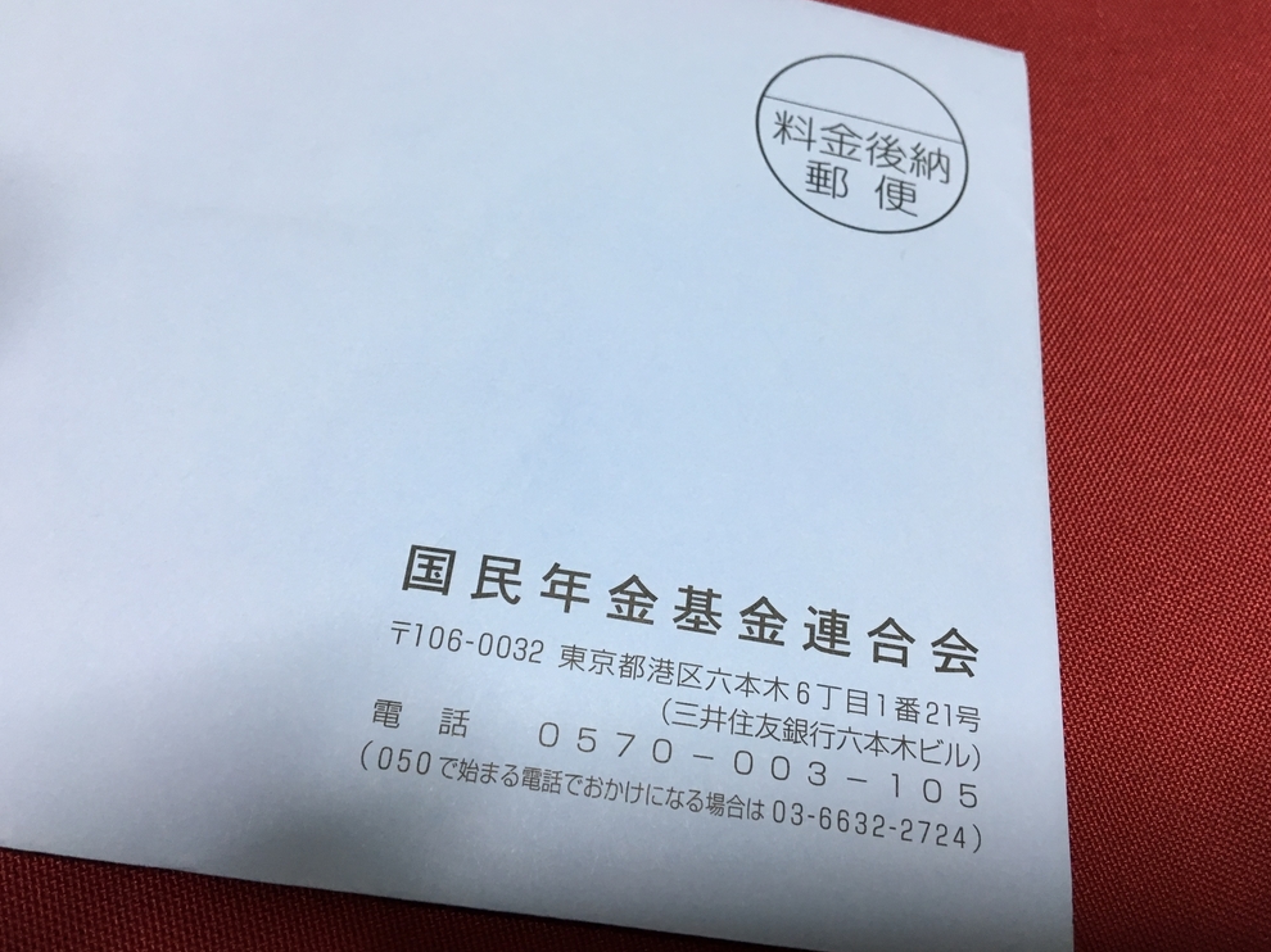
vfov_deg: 46.8
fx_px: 1101
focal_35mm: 30
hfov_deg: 60.0
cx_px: 650
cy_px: 480
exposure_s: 1/30
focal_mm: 4.15
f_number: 2.2
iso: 80
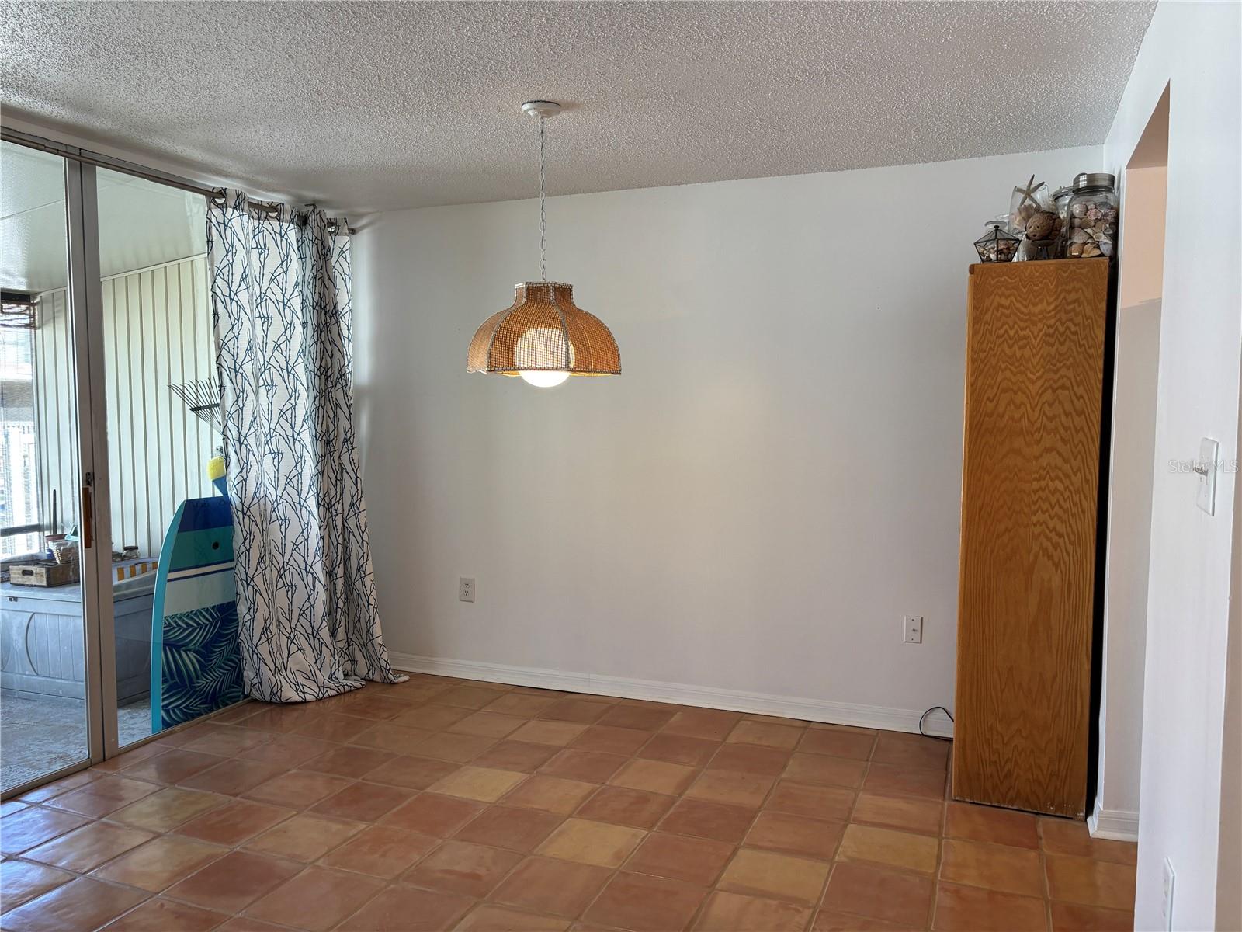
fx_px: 933
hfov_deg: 67.3
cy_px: 466
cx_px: 621
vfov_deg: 53.1
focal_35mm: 26
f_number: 1.6
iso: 80
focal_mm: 5.96
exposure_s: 1/120
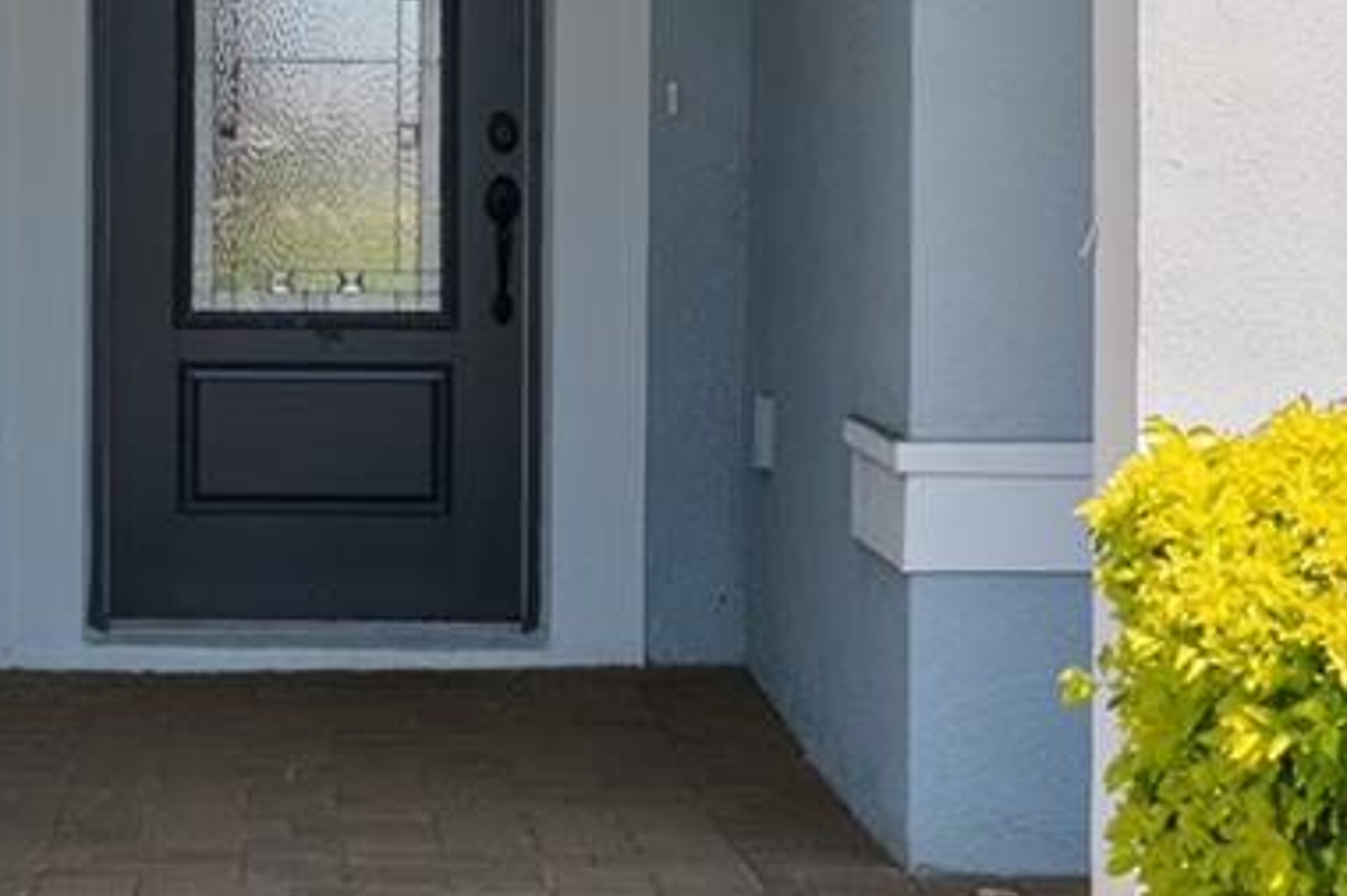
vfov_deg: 11.6
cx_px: 308
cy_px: 181
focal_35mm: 118
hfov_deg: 17.2
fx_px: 4413
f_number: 8
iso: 100
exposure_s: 1/60
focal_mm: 28
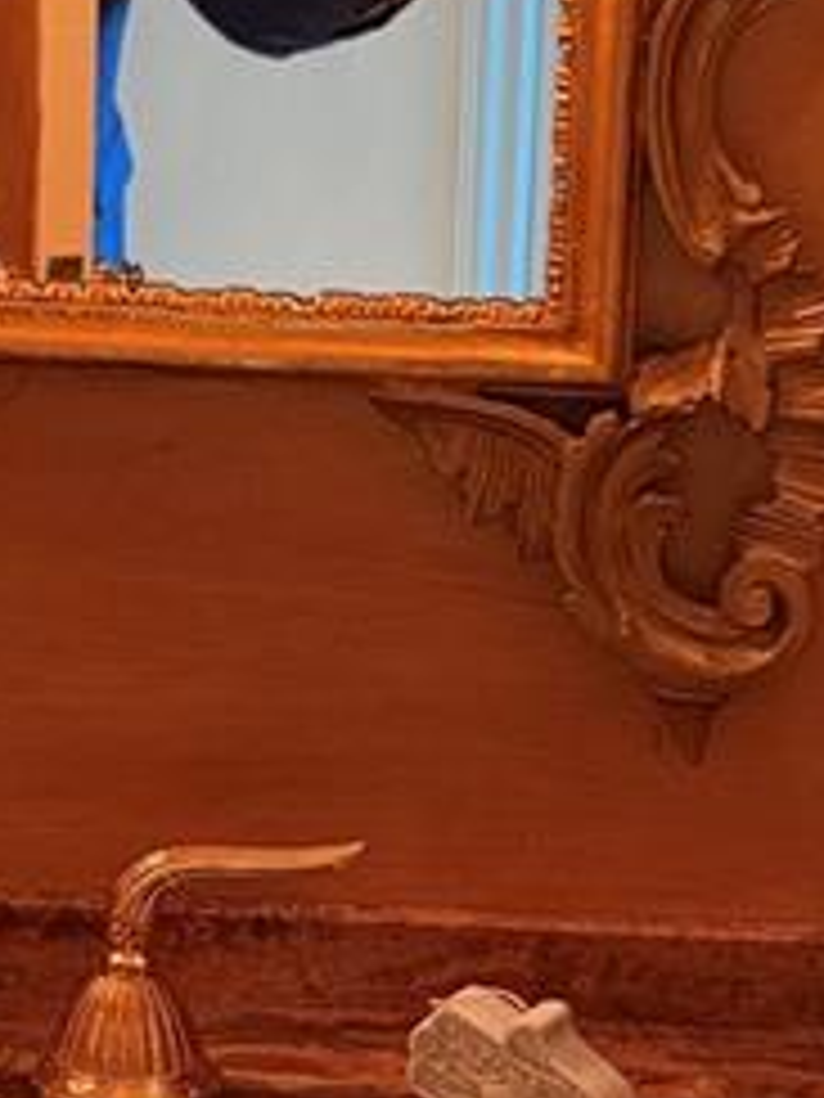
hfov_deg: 12.6
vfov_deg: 16.7
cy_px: 544
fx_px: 3745
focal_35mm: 118
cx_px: 414
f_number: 1.78
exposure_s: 1/60
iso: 320
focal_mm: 6.76
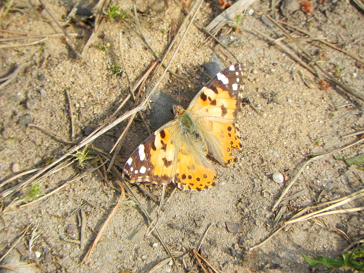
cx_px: 182
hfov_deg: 3.6
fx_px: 5783
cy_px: 136
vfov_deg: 2.7
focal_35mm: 550
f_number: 5
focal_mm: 97.8
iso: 160
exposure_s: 1/279
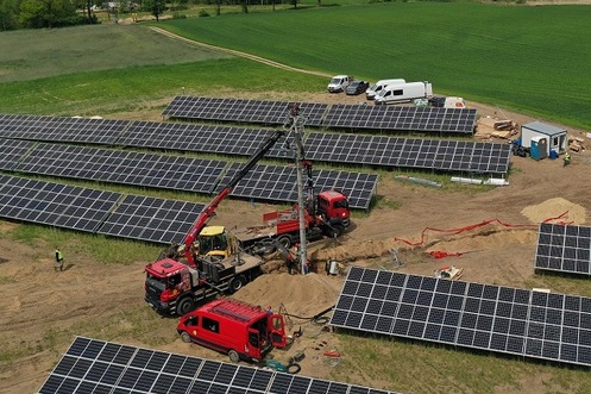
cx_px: 397
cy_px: 135
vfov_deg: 32.4
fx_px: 673
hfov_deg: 46.6
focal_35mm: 41
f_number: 4.5
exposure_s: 1/200
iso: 100
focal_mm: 10.26
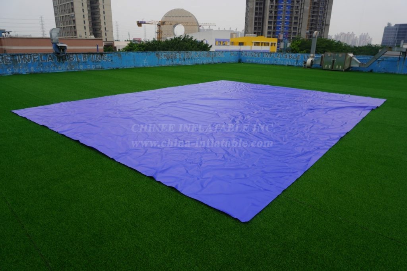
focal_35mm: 24
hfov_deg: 73.7
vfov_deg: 53.1
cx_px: 204
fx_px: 271
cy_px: 136
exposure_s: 1/100
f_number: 5.6
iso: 100
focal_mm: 16
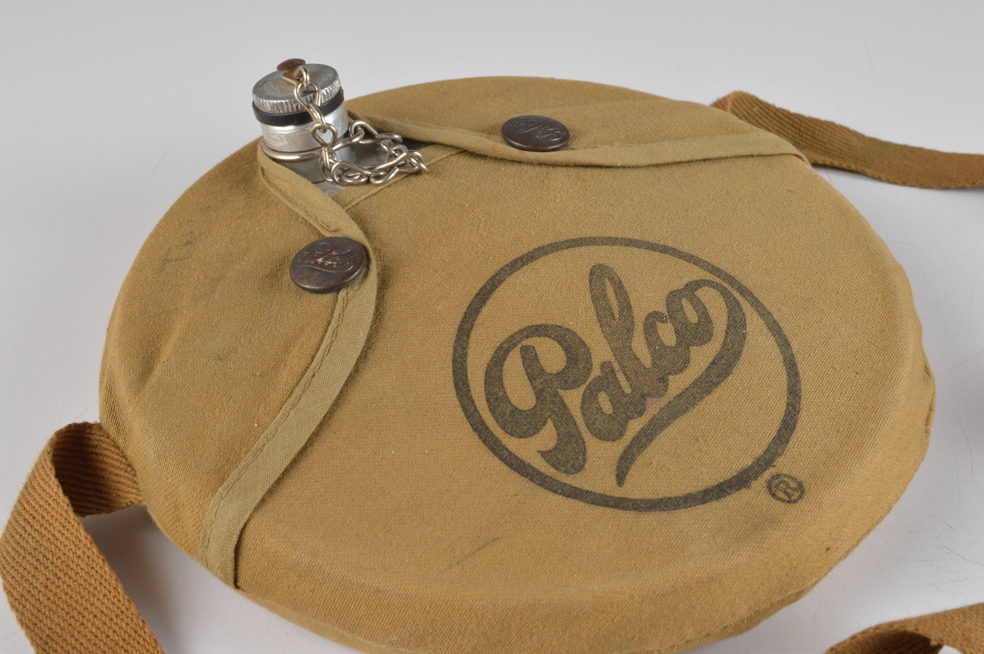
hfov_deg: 37.9
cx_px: 492
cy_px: 327
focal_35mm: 52
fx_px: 1434
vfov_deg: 25.7
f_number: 13
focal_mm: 35
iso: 200
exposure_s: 1/125
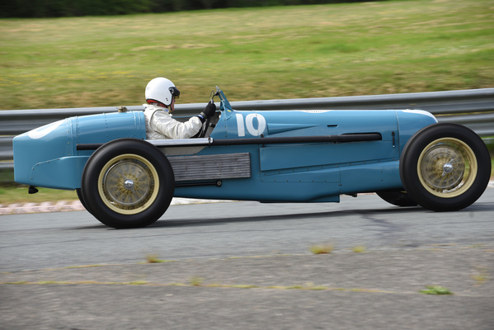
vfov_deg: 9.8
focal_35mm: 140
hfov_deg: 14.6
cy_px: 165
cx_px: 247
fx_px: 1922
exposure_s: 1/250
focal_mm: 140
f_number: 7.1
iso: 100
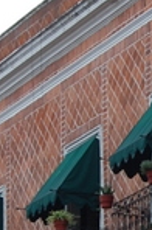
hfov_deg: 4.1
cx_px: 244
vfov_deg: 6.2
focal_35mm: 333
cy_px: 149
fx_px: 2119
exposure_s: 1/160
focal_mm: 32
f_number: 6.3
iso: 200
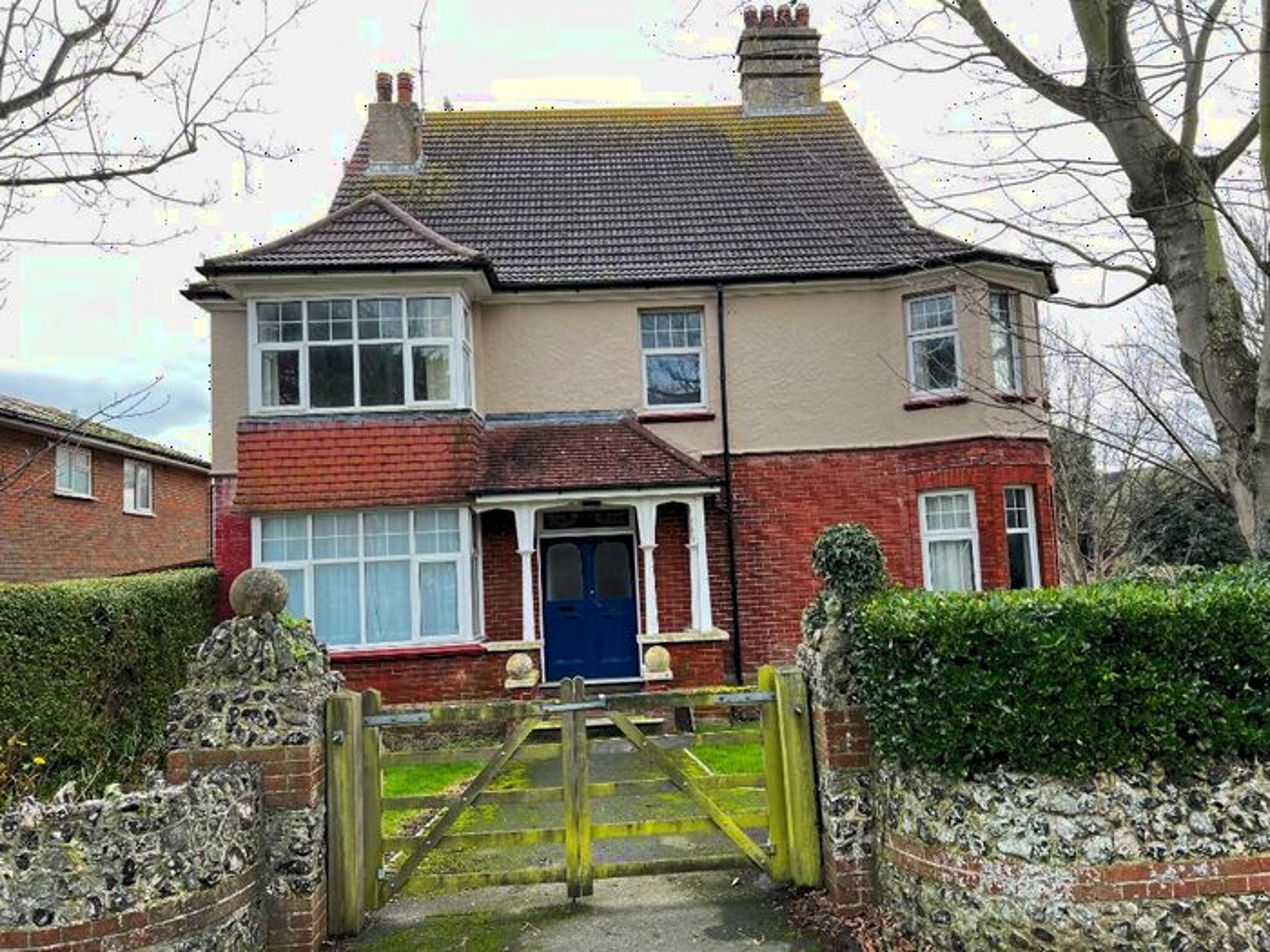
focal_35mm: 26
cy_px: 476
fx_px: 954
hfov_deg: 67.3
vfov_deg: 53.1
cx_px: 635
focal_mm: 5.7
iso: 50
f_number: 1.5
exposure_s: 1/192
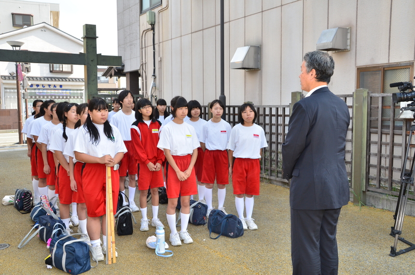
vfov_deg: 36.7
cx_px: 208
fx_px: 414
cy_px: 138
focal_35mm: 36
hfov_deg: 53.2
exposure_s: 1/250
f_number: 9
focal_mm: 24
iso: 400
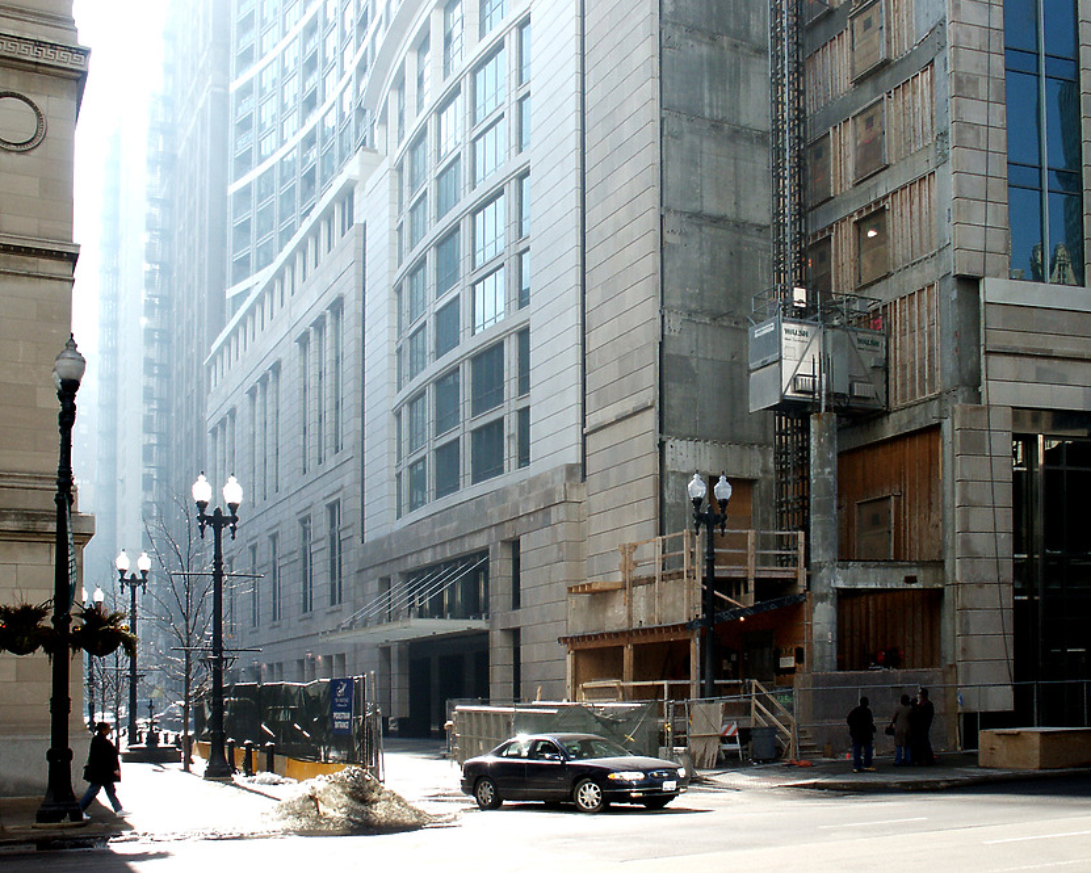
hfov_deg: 49.1
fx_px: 1195
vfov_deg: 40.1
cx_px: 578
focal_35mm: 37
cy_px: 431
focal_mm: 7.18
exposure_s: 1/90
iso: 64
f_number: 6.7
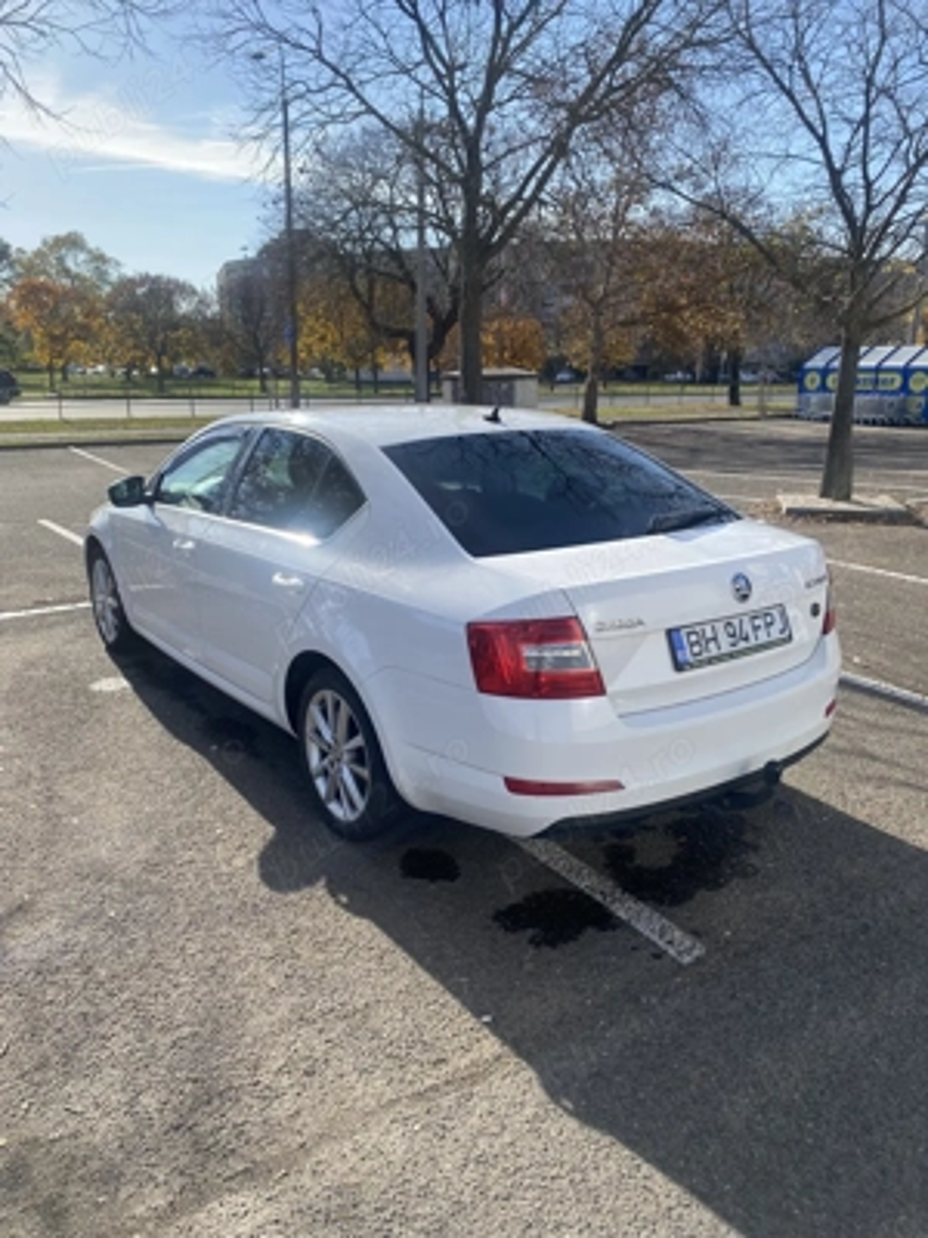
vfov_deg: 67.3
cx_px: 464
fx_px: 929
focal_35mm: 26
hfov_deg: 53.1
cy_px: 619
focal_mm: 4.25
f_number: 1.8
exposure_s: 1/2105
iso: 32
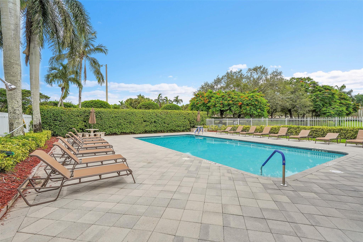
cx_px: 182
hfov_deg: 96.7
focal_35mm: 16
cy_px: 121
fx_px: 161
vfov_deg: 73.7
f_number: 8
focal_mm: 16
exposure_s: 1/250
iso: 400
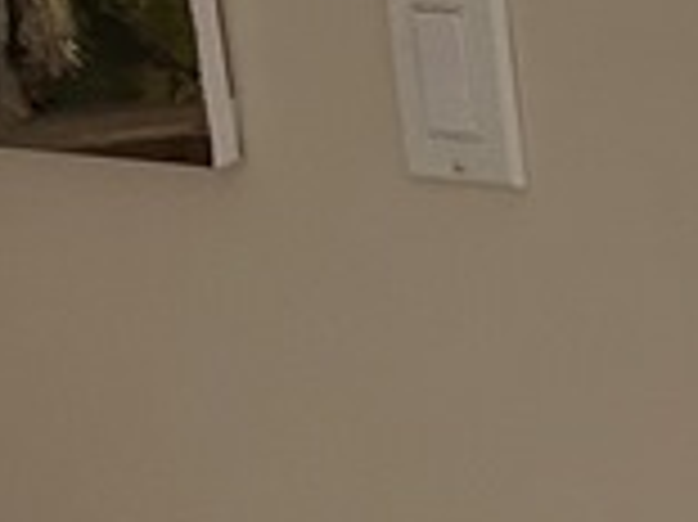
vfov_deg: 8.6
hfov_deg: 9.6
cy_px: 423
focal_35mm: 172
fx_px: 3466
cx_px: 1905
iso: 125
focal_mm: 5.7
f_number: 1.5
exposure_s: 1/120
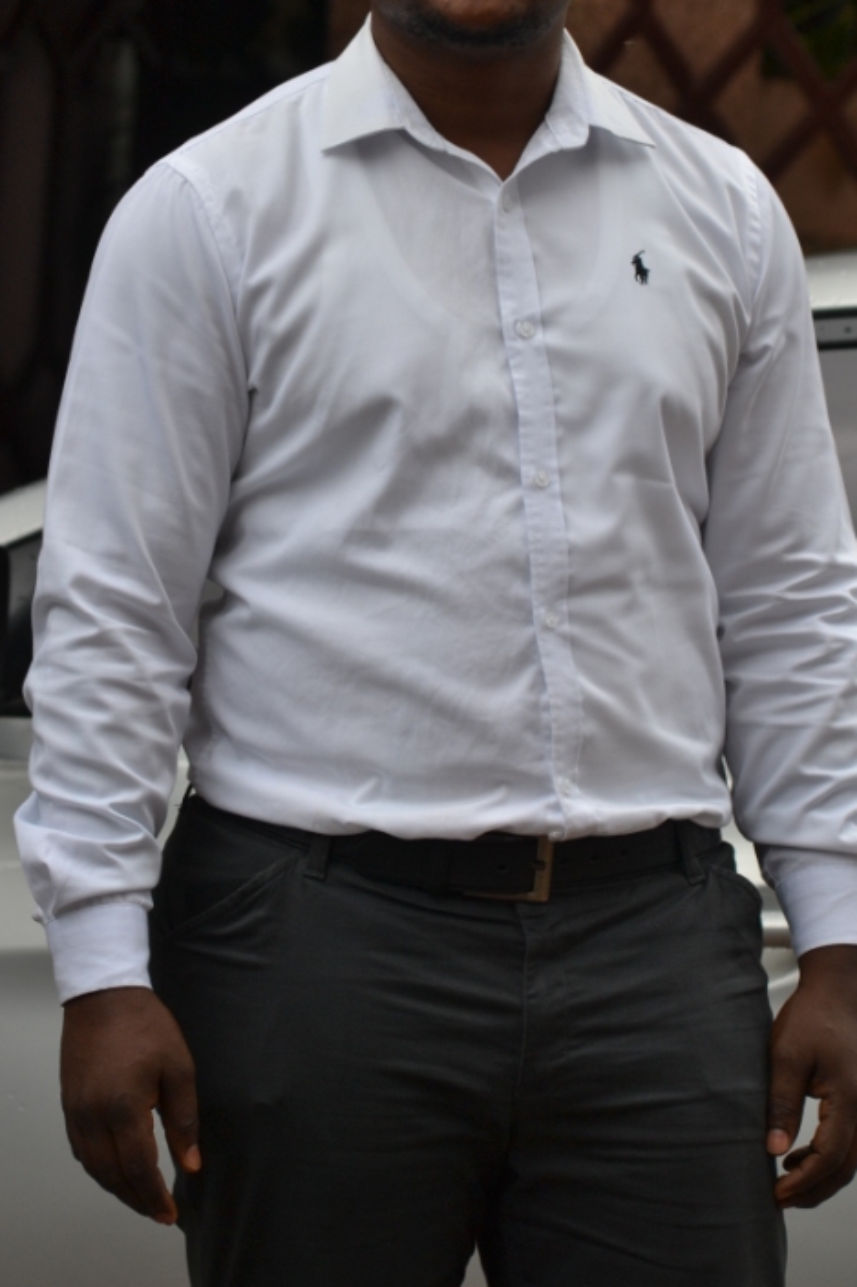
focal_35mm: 295
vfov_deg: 7.0
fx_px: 10529
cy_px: 466
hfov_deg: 4.7
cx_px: 396
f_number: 5.6
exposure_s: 1/500
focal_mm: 135
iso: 140
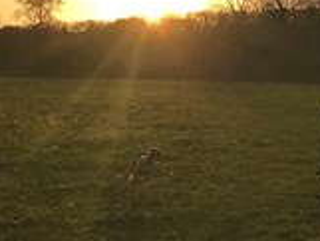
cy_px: 73
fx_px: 805
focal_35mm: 87
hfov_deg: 21.2
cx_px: 368
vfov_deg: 16.9
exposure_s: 1/2283
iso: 20
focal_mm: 3.99
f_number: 1.8
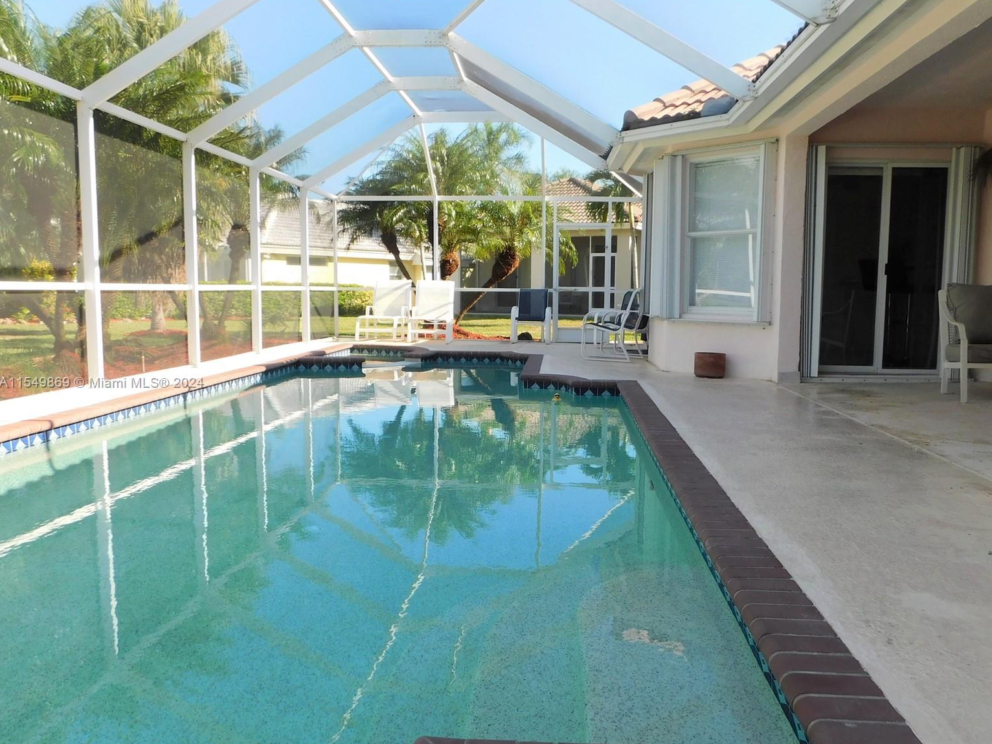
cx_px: 514
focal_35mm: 24
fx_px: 688
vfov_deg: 56.8
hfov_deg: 71.6
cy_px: 384
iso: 125
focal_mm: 4
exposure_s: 1/500
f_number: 3
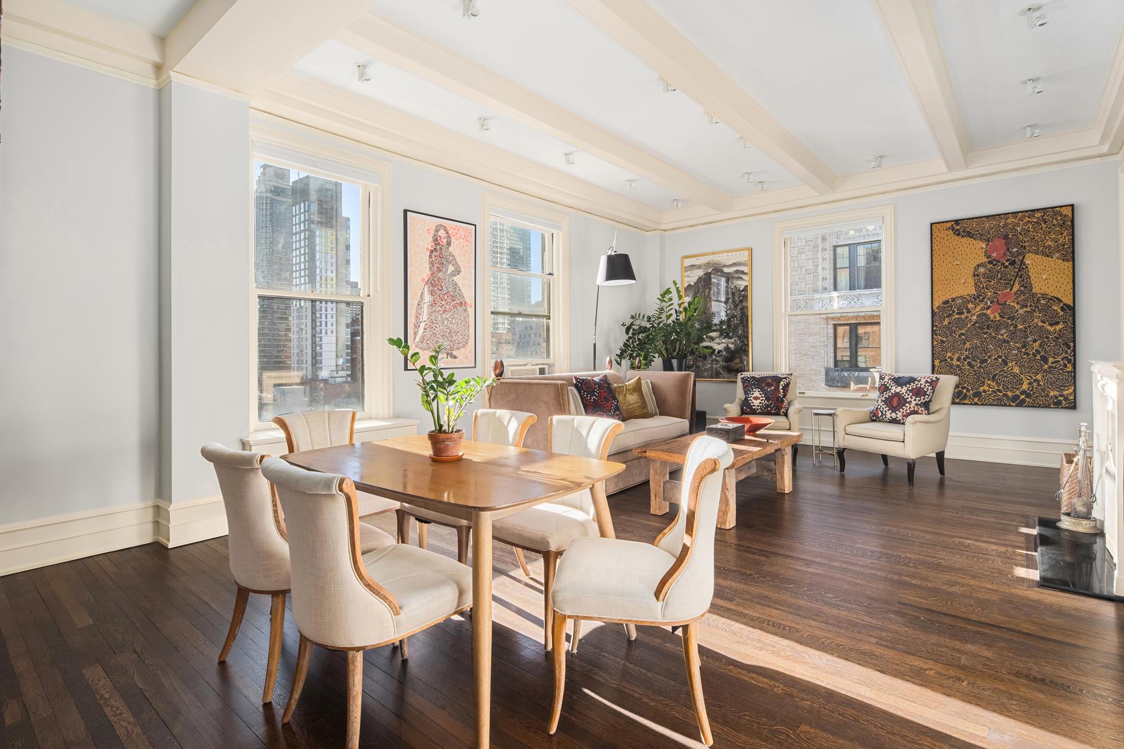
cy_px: 374
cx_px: 562
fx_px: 531
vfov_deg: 70.4
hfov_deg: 93.3
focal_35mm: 17
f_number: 20
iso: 500
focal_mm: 17
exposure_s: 1/8
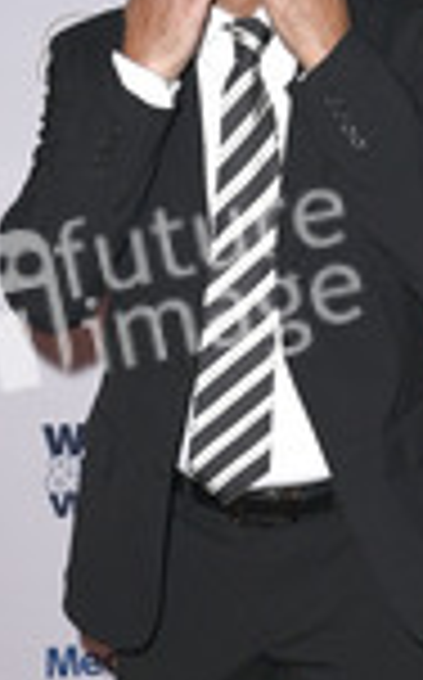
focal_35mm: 108
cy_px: 522
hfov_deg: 12.1
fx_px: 1998
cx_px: 261
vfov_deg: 19.2
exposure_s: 1/200
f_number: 5.6
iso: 640
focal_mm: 40
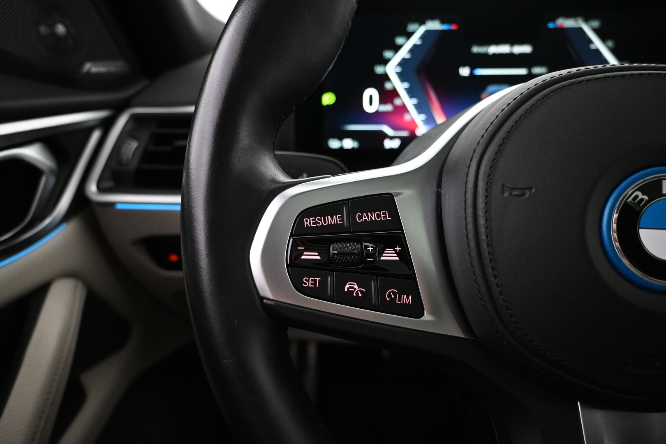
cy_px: 222
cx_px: 333
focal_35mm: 24
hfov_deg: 73.7
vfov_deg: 53.1
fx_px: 444
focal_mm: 16
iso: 1600
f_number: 3.5
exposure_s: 1/30
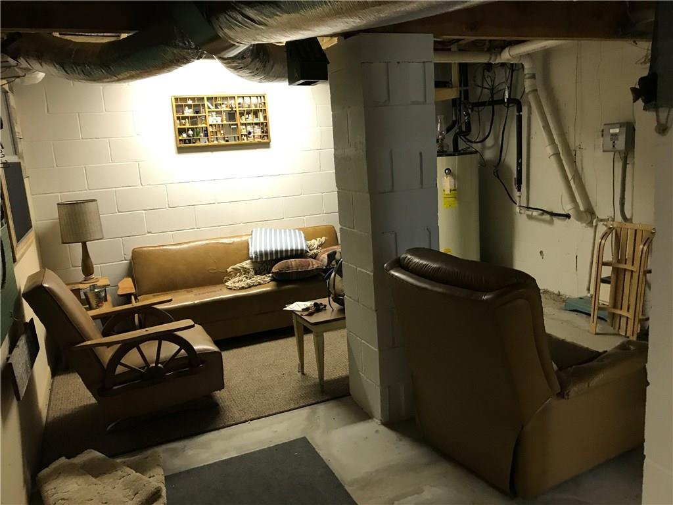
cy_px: 252
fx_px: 544
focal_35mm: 28
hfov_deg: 63.4
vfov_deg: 49.7
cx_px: 336
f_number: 1.8
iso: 64
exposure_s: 1/15
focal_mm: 3.99
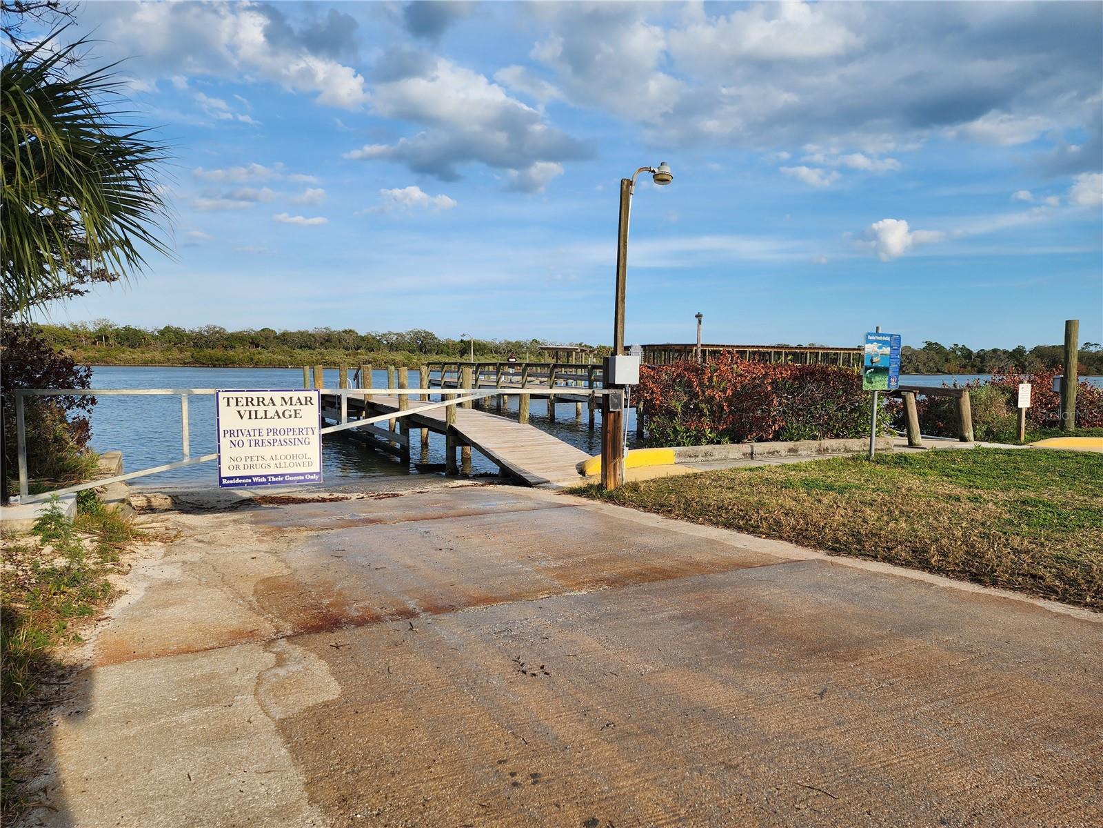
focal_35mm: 23
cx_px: 552
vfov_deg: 58.9
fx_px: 733
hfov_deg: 73.9
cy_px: 414
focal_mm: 6.4
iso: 12
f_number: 1.8
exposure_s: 1/859
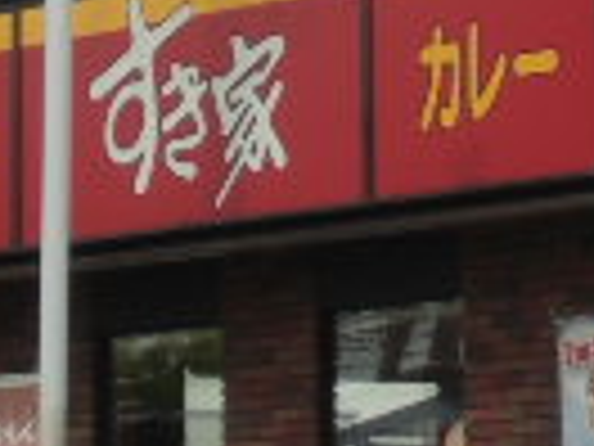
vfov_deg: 5.4
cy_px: -23
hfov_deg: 7.1
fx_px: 4753
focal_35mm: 277
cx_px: 801
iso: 64
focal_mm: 10.11
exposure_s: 1/320
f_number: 4.5
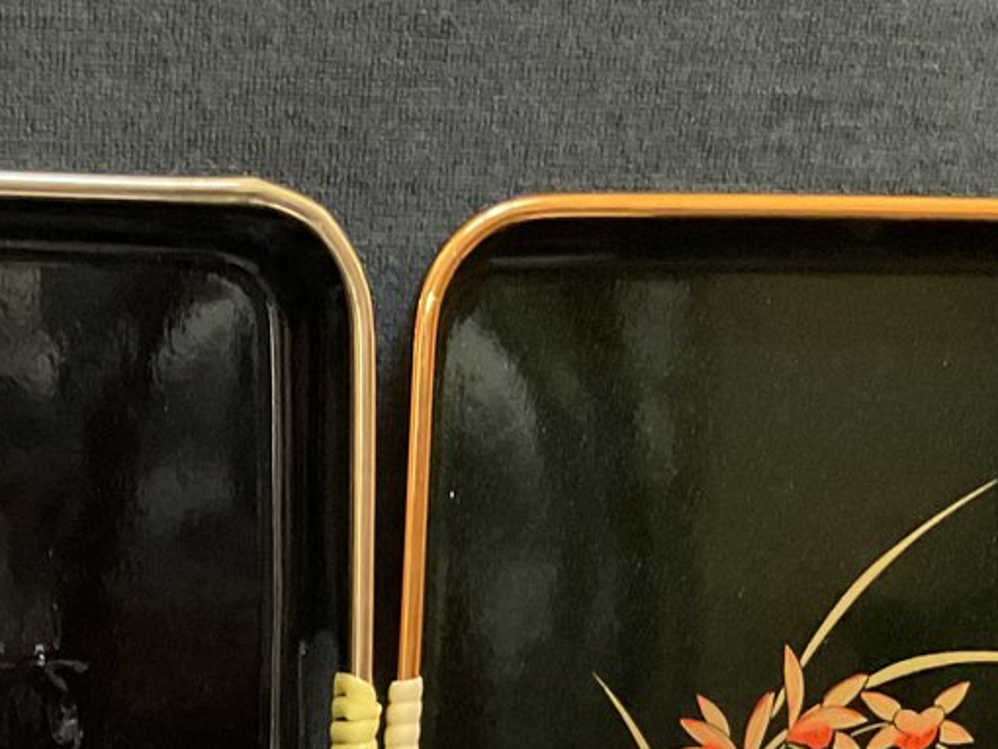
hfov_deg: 22.6
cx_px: 281
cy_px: 1047
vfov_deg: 16.0
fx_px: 2481
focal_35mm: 86
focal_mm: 3
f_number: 1.8
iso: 320
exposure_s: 1/30
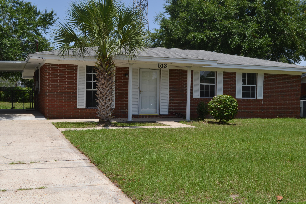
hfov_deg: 46.4
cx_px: 153
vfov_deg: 31.9
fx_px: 357
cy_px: 102
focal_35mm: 42
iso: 100
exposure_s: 1/200
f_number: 8
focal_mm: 28
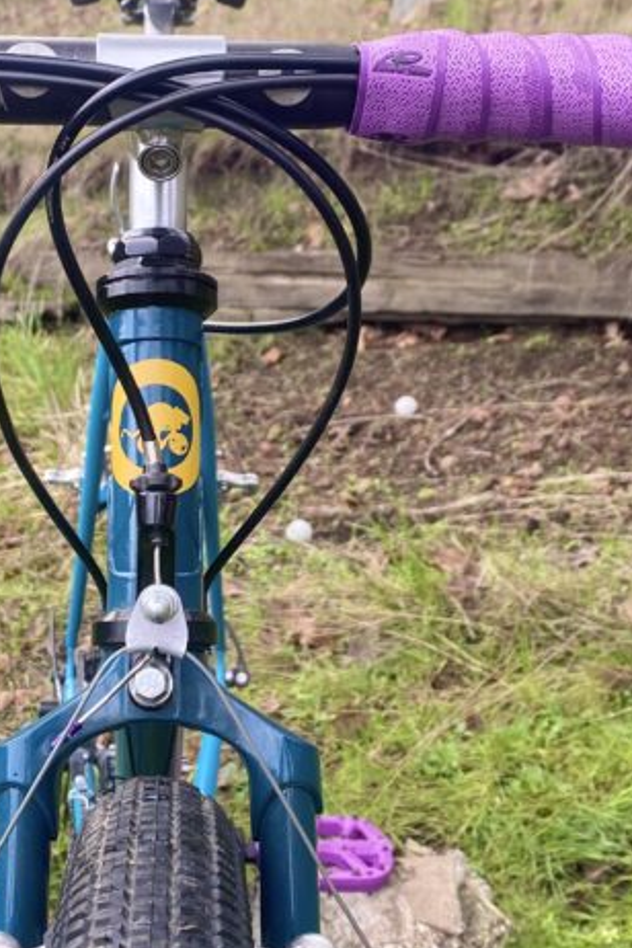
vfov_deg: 33.4
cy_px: 441
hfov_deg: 22.5
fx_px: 1580
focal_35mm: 60
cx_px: 185
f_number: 1.8
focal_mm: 4.25
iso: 40
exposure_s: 1/121
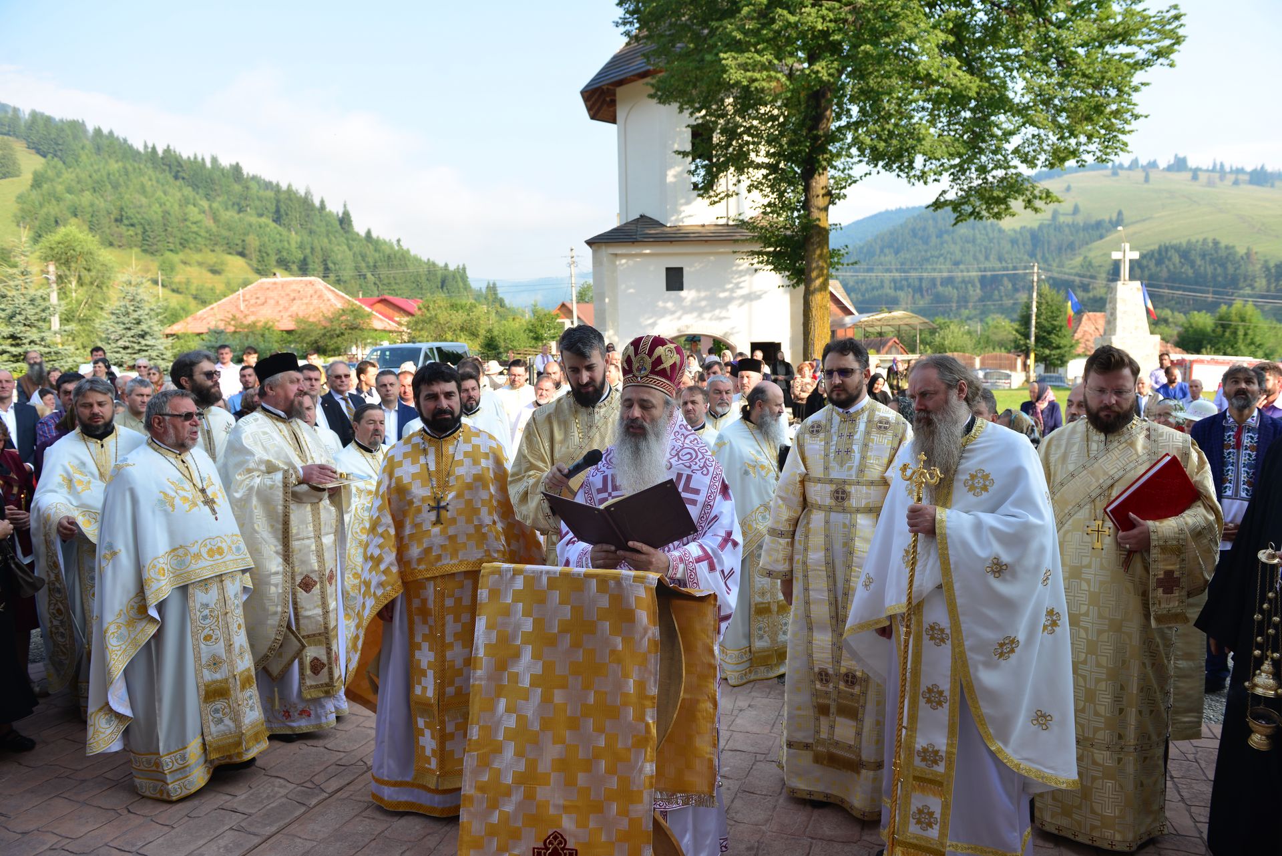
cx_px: 641
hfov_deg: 73.7
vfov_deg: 53.2
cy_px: 428
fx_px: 855
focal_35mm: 24
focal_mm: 24
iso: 100
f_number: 4
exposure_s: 1/160
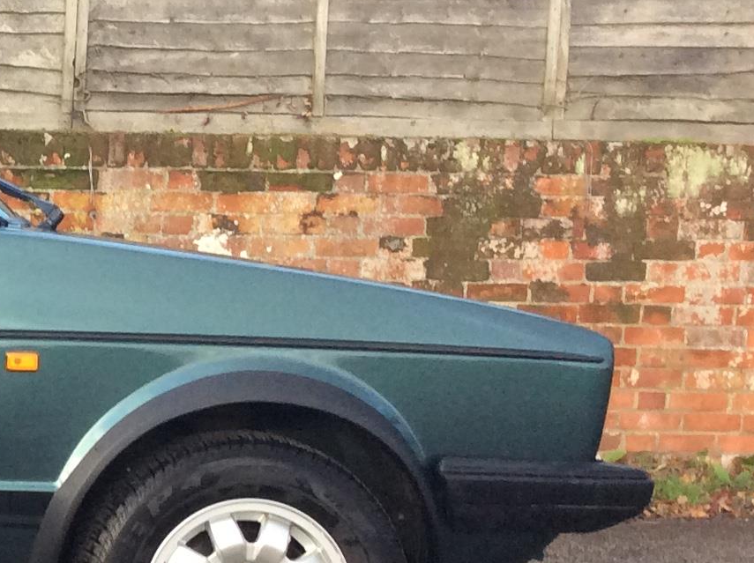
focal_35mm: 97
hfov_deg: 18.2
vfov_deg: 15.1
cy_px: 436
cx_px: -352
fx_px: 2110
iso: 64
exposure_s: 1/100
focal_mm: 3.3
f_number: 2.4
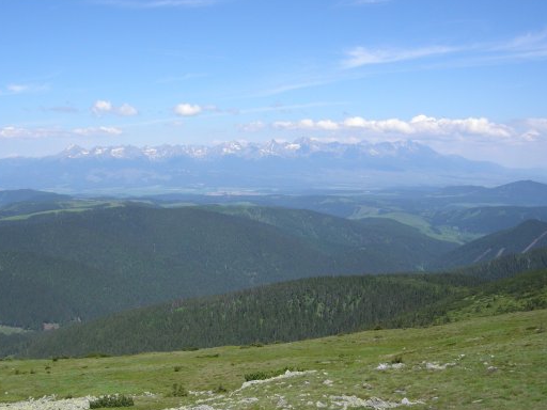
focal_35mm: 45
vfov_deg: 32.1
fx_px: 711
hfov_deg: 42.0
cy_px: 243
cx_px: 241
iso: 100
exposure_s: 1/355
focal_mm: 7.5
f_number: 6.1
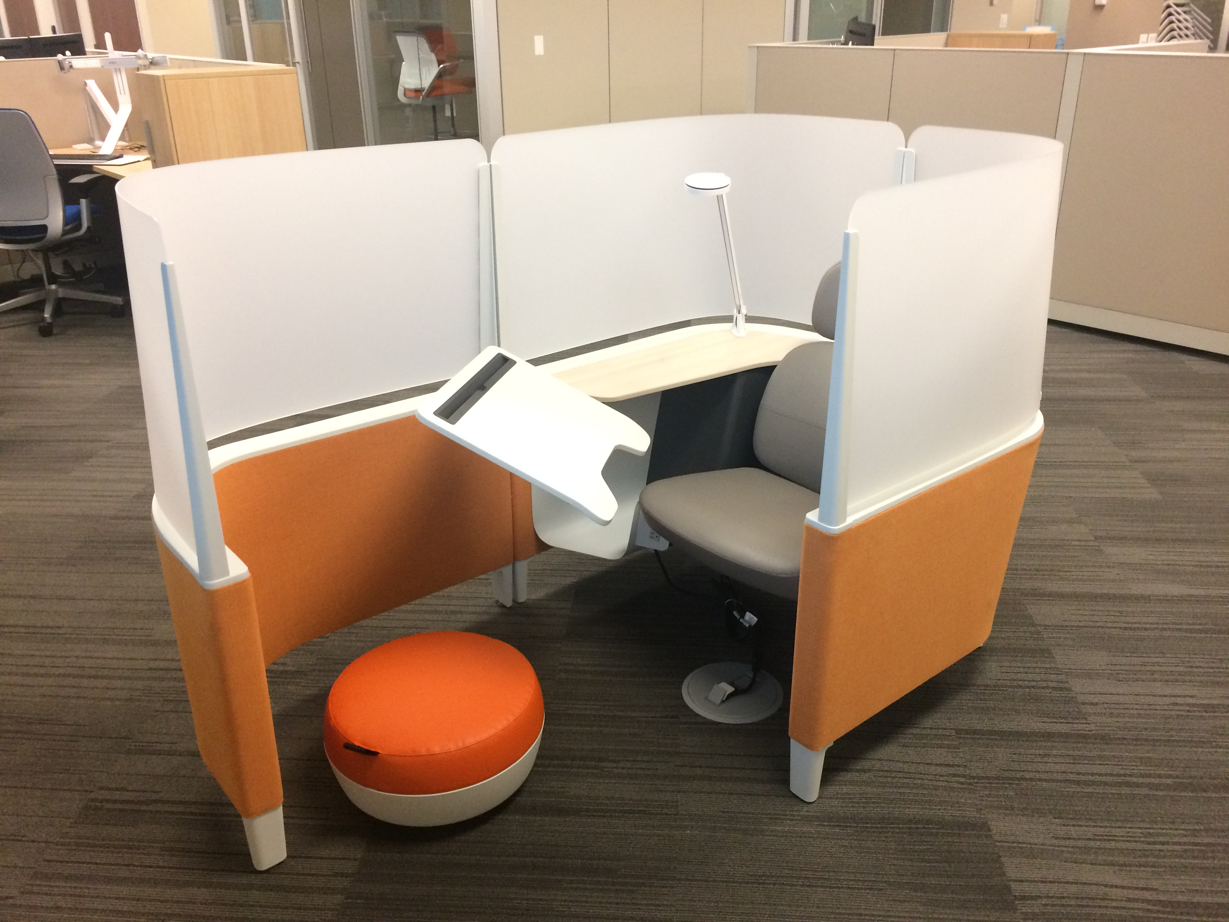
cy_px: 461
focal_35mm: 29
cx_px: 614
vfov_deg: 48.2
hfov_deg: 61.7
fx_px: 1030
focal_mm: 4.15
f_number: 2.2
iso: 160
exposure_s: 1/30
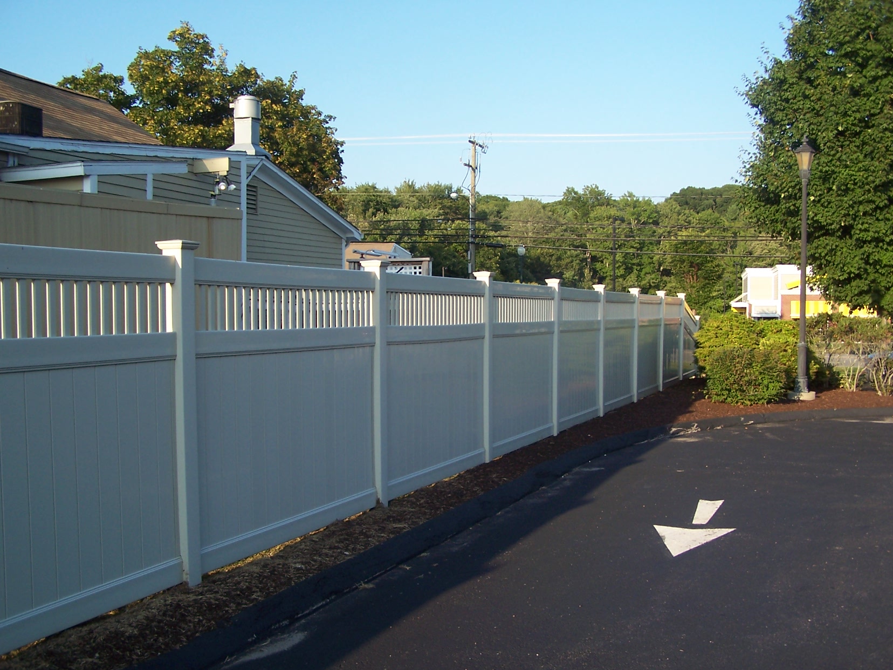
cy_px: 335
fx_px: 980
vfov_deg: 37.7
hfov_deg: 49.0
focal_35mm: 38
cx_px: 446
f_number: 2.8
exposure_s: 1/500
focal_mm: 6.3
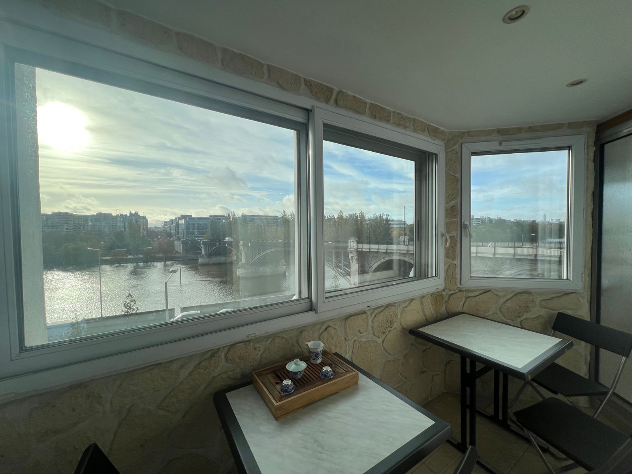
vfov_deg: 89.9
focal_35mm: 13
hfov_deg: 106.2
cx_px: 316
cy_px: 237
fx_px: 237
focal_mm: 1.57
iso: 32
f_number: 1.8
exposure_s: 1/1277
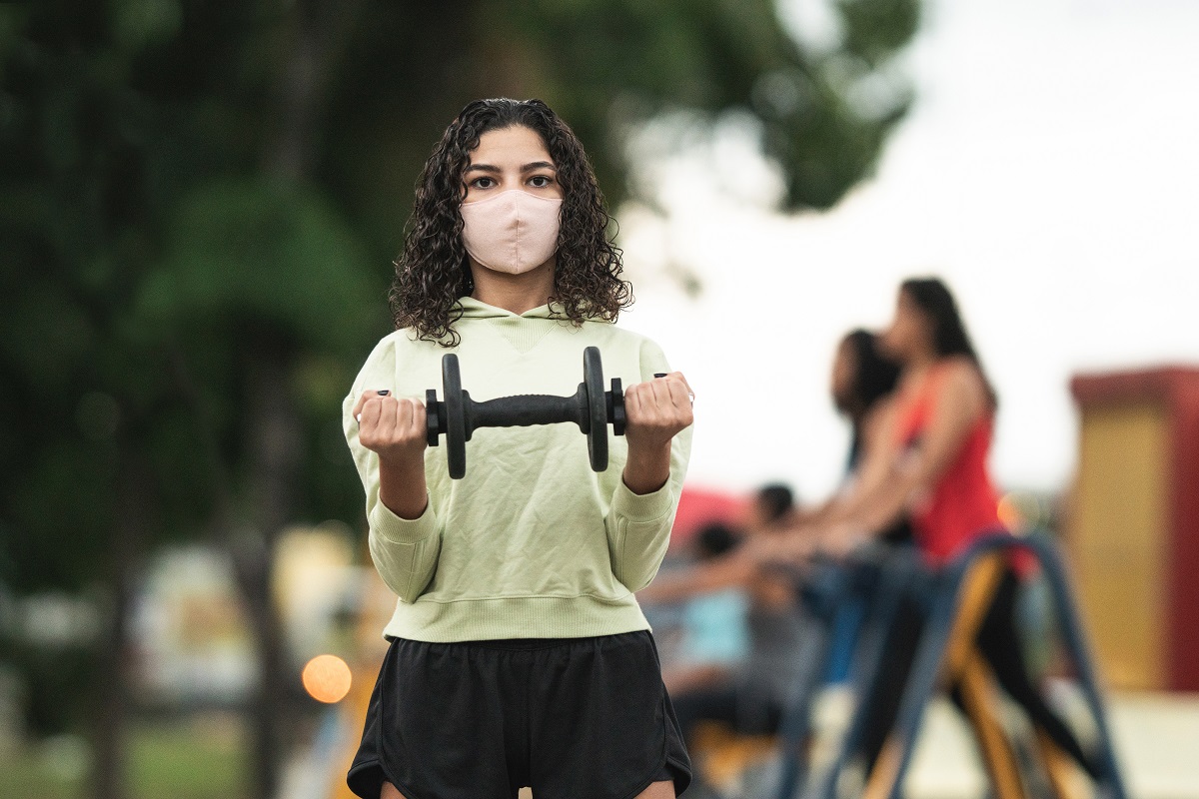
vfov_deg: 6.8
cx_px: 600
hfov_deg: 10.2
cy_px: 400
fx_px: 6744
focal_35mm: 202
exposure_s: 1/640
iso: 1000
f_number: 2
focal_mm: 135
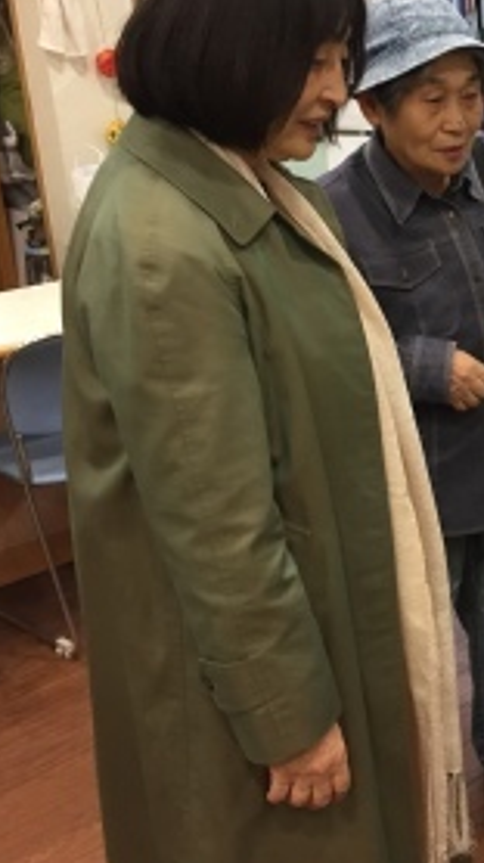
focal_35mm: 50
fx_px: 1143
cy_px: 379
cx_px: 583
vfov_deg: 41.3
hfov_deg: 22.1
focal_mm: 4.15
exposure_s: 1/30
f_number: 2.2
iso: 125
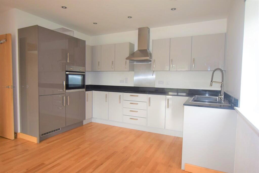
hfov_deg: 81.2
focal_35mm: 21
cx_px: 130
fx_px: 151
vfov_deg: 59.5
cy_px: 86
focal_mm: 14
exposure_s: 1/125
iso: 800
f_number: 5.6
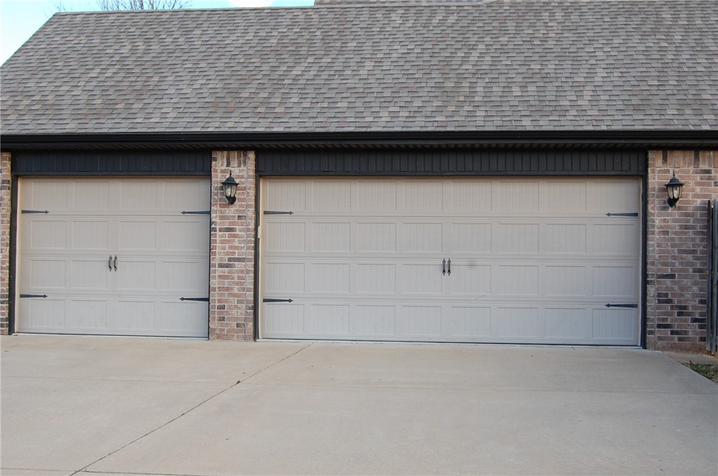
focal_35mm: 45
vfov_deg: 29.8
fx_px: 896
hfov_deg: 43.7
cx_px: 359
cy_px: 238
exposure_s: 1/60
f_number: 8
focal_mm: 30
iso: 280
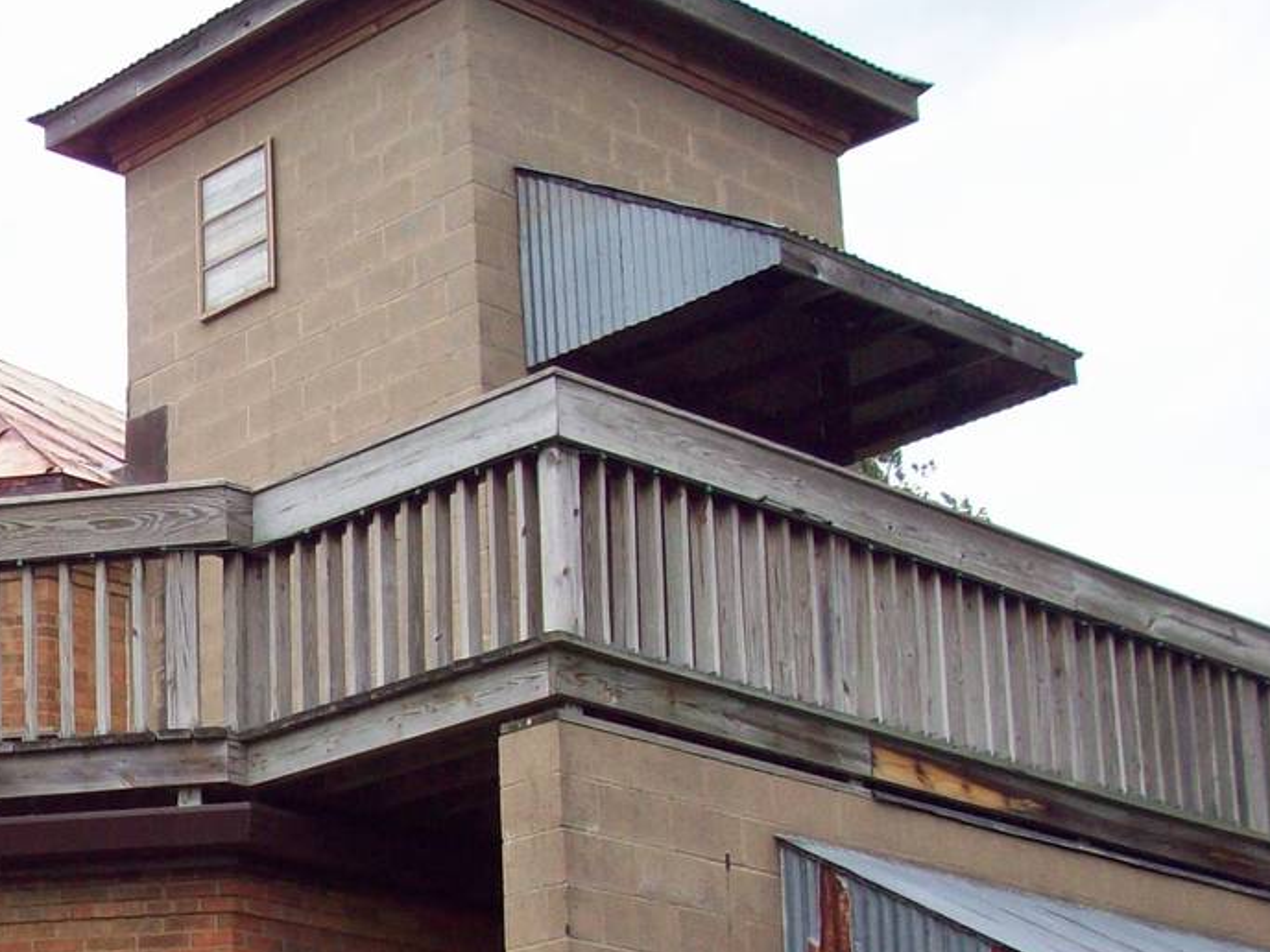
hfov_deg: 21.7
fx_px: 3155
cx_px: -102
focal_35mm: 86
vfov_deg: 16.7
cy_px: 1011
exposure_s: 1/370
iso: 80
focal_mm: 6.2
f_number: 2.8
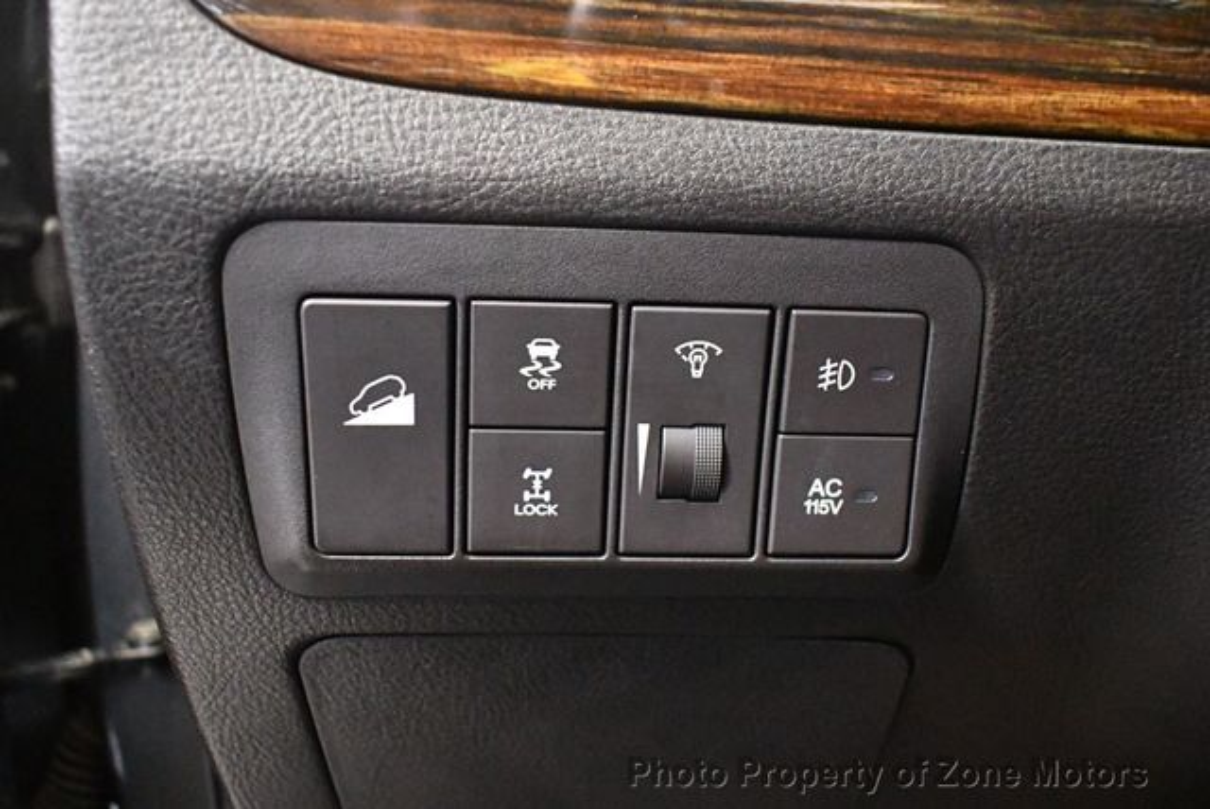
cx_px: 605
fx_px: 1211
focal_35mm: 36
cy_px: 404
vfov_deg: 36.9
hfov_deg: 53.1
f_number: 3.5
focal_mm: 18
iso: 11400
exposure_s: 1/60
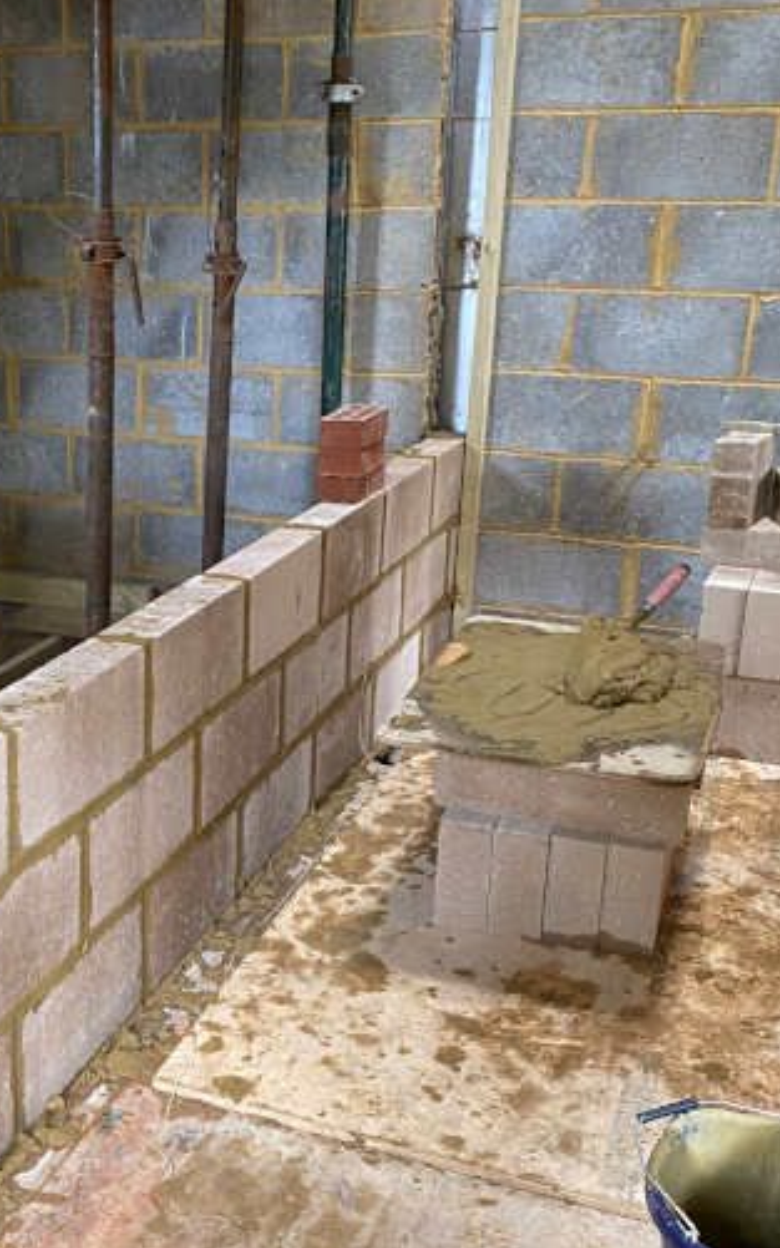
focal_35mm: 44
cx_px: 72
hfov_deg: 28.1
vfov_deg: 45.2
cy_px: 675
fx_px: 1497
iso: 200
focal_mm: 4.25
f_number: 1.8
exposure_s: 1/60
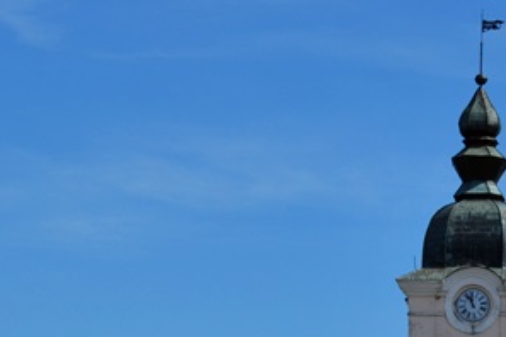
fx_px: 2474
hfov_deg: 11.7
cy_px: 445
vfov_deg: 7.7
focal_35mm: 176
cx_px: 223
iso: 100
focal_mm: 34
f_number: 9
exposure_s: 1/320
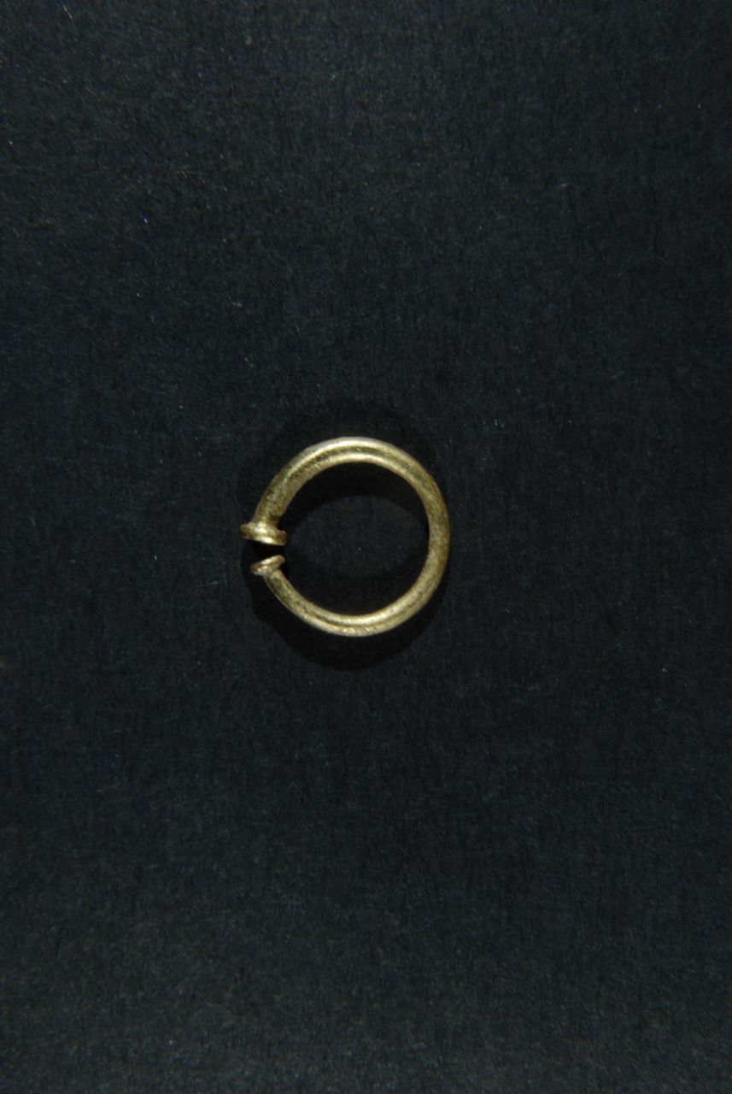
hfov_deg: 17.5
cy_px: 547
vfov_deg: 26.0
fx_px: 2372
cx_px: 366
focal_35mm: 78
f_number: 32
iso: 100
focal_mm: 52
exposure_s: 1
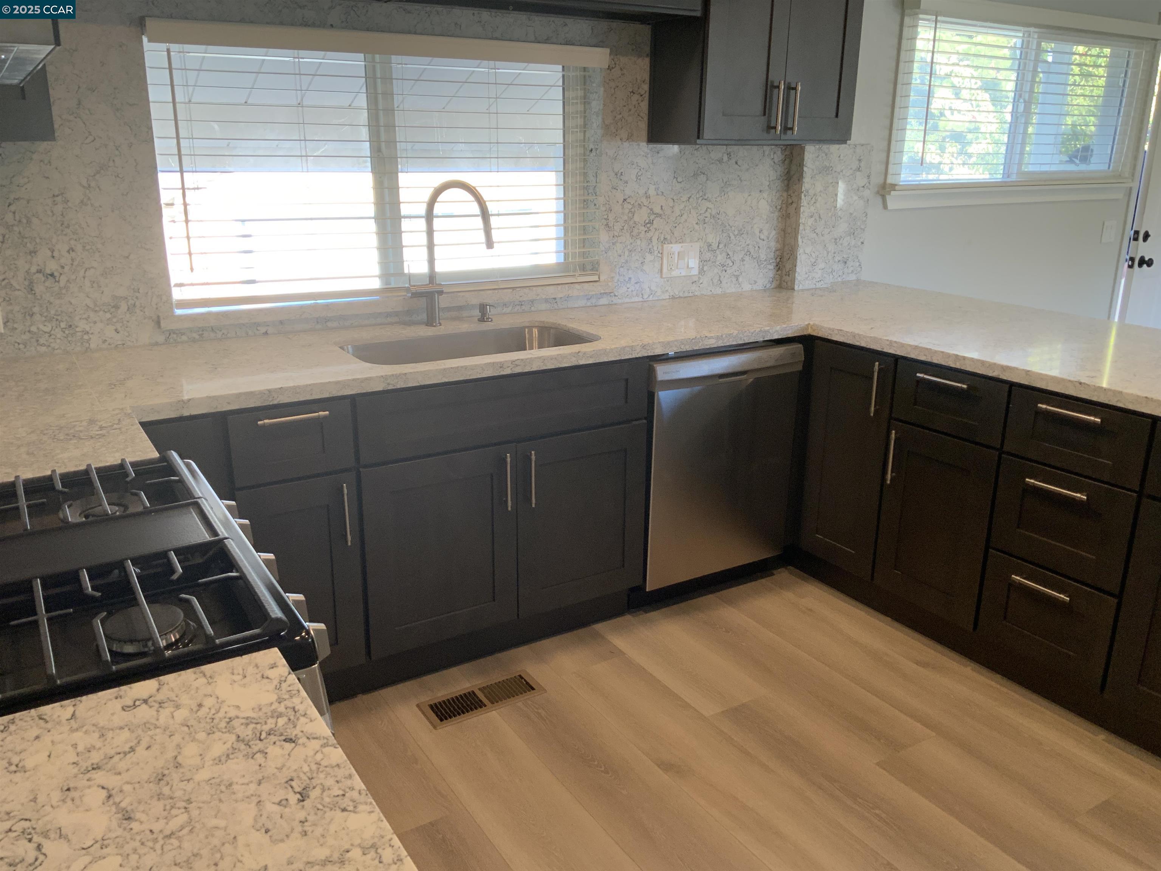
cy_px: 436
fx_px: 973
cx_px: 580
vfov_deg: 48.2
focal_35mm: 29
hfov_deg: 61.7
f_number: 1.8
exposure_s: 1/60
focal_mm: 3
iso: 64
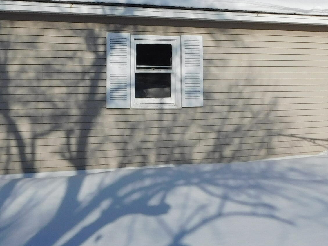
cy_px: 51
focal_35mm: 61
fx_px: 578
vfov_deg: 23.7
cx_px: 87
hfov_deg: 31.2
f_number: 6
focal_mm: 4
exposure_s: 1/1000
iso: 125
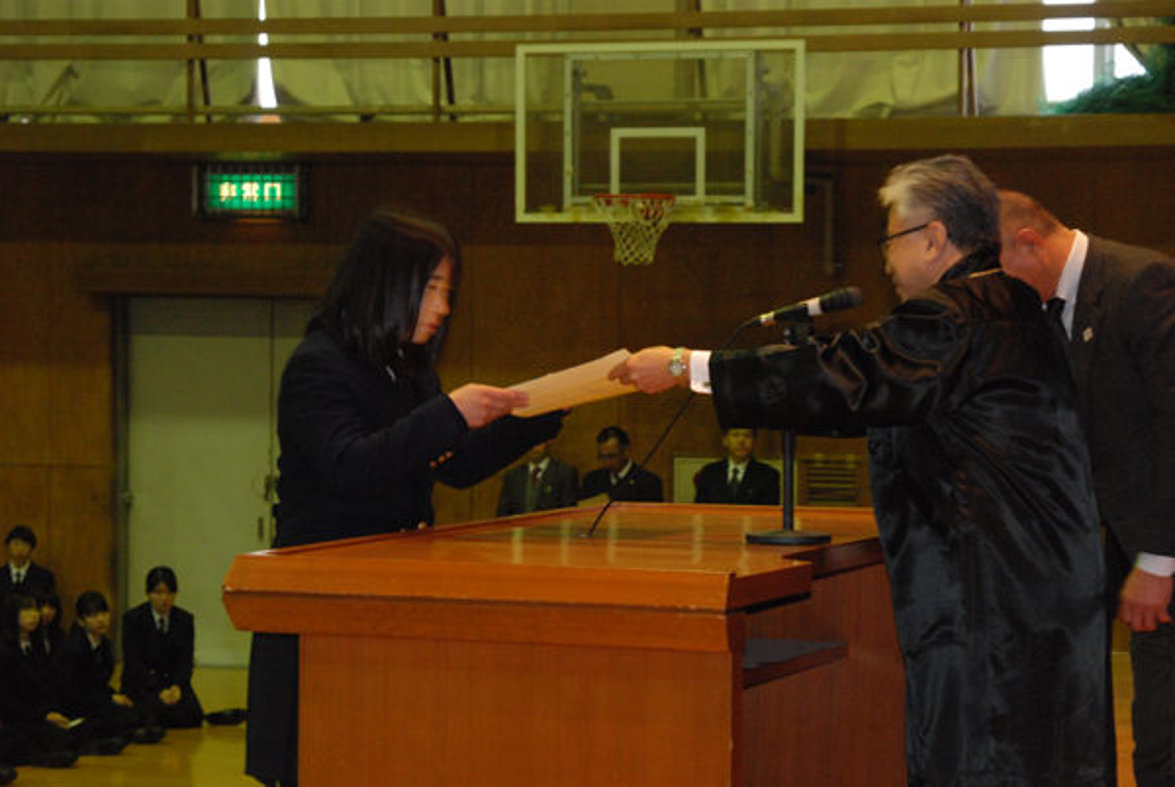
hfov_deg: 16.0
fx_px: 4168
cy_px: 394
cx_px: 588
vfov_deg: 10.8
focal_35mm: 128
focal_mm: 85
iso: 1600
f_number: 7.1
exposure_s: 1/30
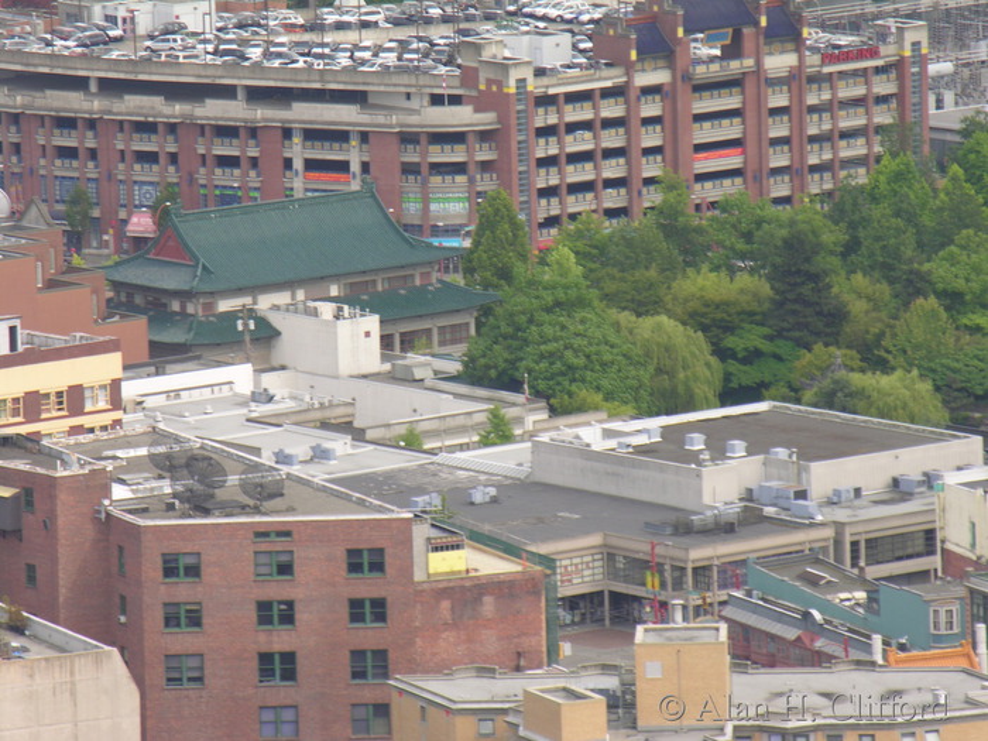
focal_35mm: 350
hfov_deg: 5.7
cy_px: 370
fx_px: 9990
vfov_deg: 4.2
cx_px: 494
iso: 50
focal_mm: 89
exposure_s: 1/37
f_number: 5.2
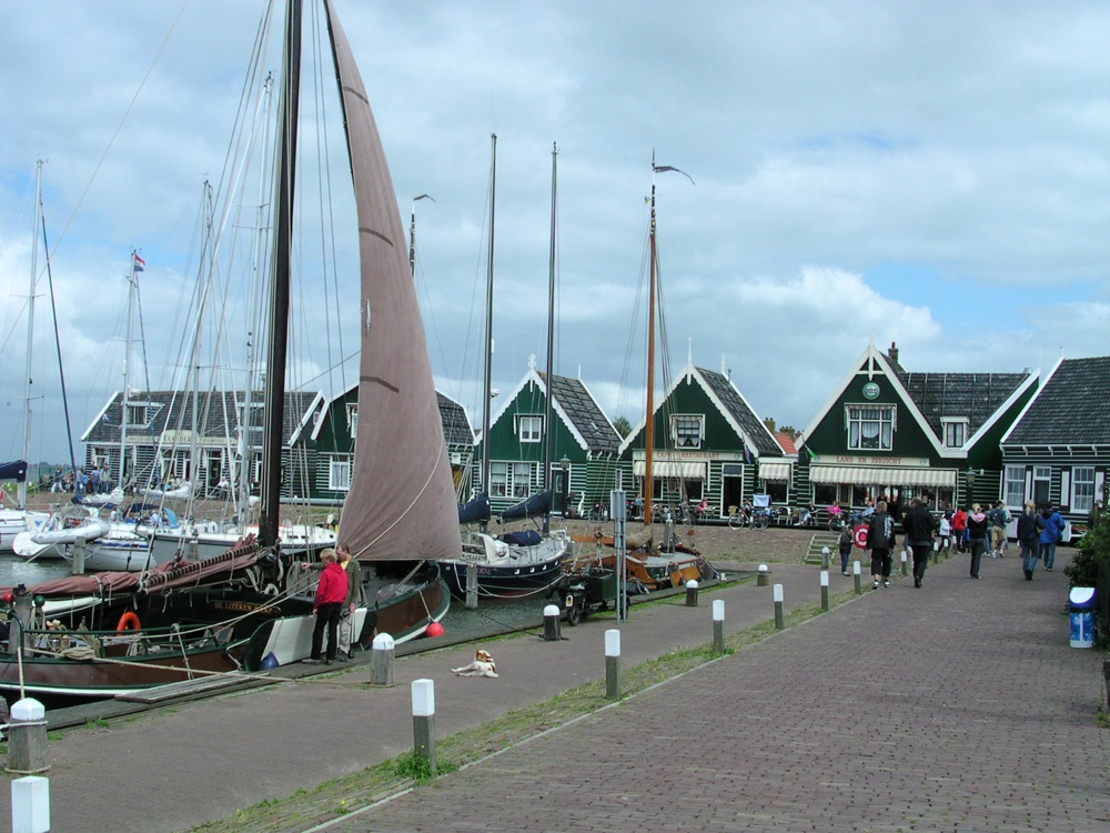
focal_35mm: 43
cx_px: 555
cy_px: 416
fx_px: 1379
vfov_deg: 33.6
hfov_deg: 43.9
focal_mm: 6.6
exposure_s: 1/457
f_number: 4.8
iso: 100
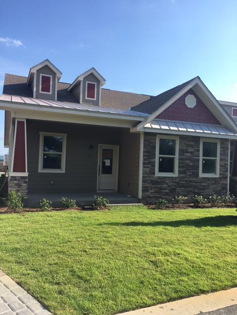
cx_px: 118
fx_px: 265
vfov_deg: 61.7
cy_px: 158
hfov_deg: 48.2
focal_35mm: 29
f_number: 2.2
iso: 25
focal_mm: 4.15
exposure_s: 1/793
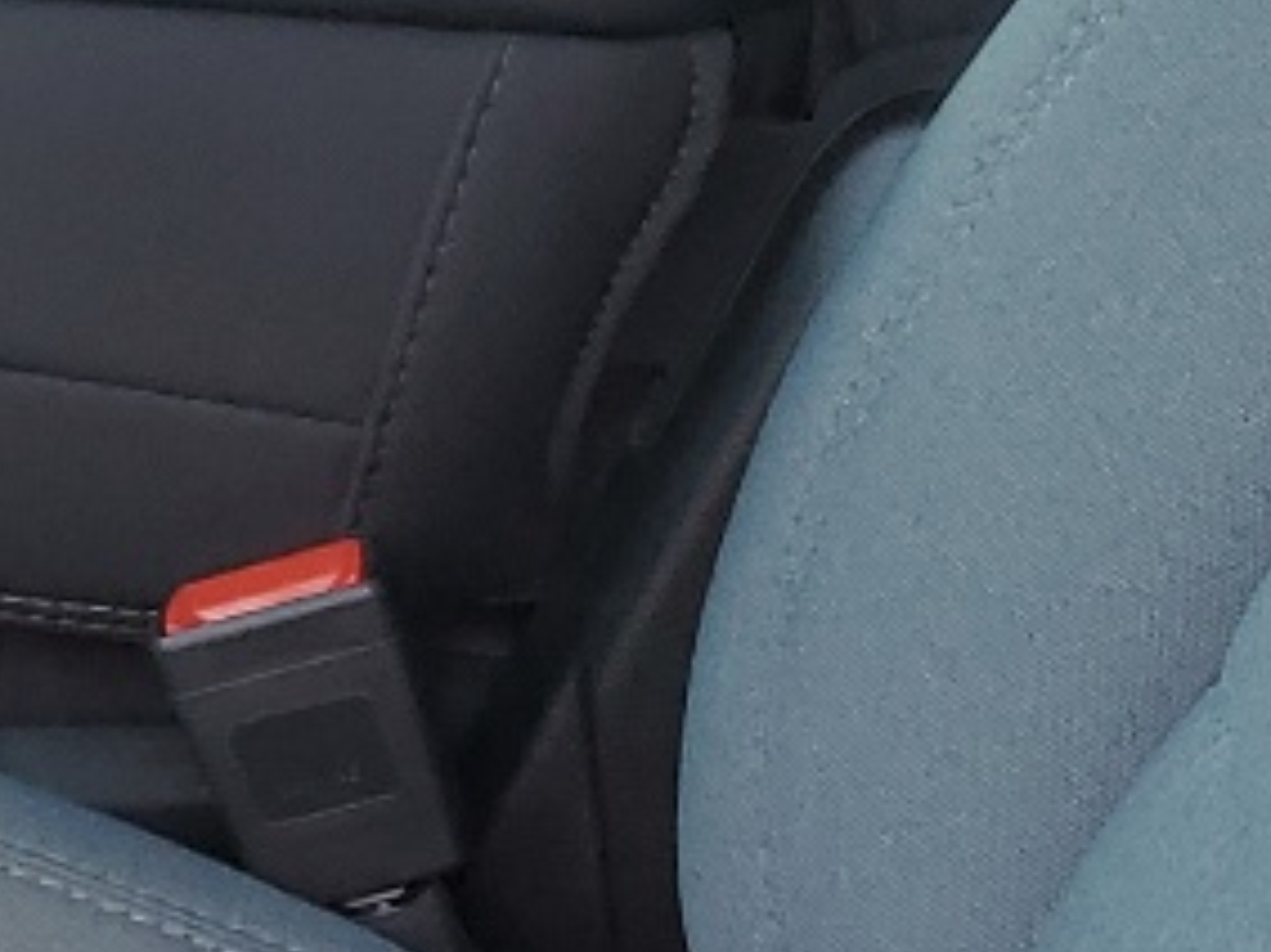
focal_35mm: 147
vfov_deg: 10.1
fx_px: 5395
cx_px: -1262
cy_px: 795
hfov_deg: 12.0
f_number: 1.5
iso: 50
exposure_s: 1/278
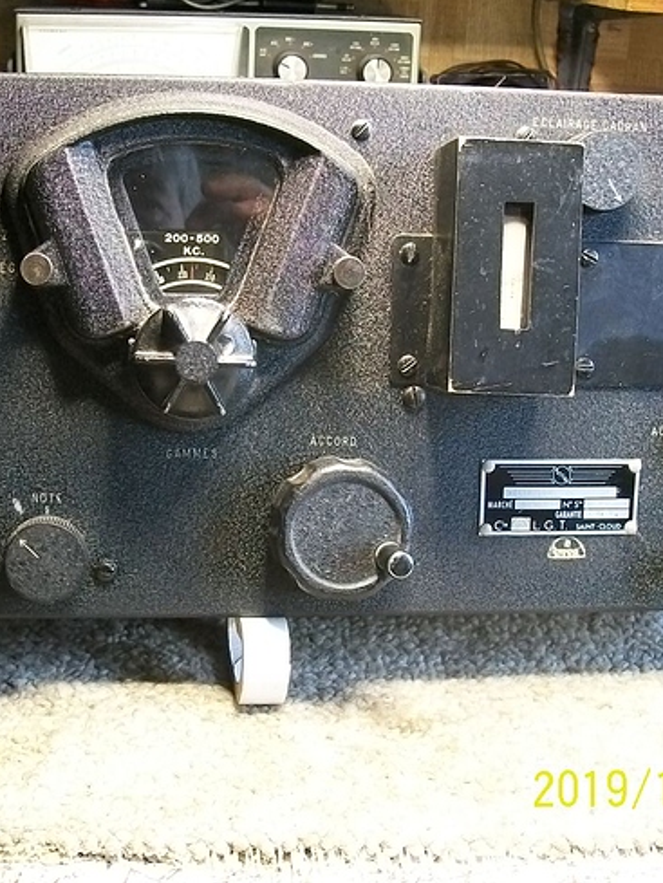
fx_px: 1251
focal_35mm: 49
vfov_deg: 38.9
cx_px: 233
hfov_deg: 29.5
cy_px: 433
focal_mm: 6
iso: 212
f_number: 2.7
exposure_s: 1/6
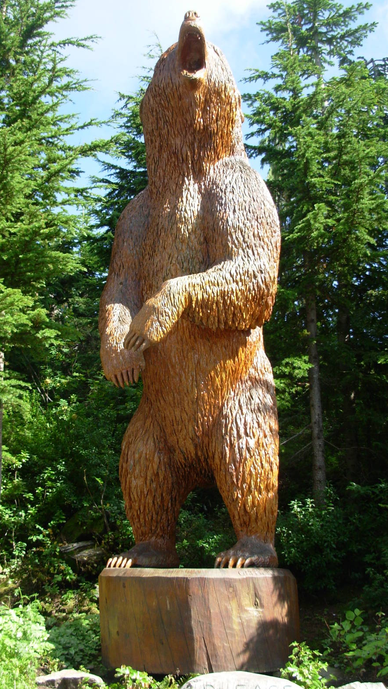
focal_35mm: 42
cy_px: 345
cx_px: 186
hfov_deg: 28.3
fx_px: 768
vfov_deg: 48.4
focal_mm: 6.3
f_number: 2.9
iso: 50
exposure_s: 1/287
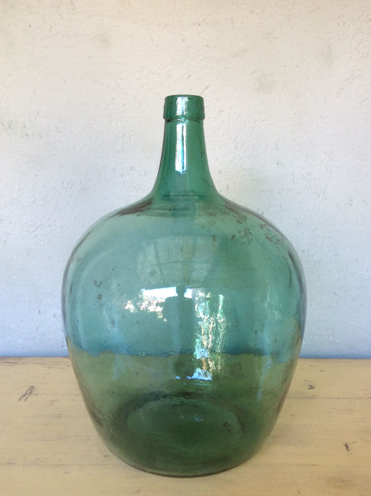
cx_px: 186
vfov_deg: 56.9
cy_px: 248
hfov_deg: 44.1
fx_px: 458
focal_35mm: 32
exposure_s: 1/25
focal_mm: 3.3
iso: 40
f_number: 2.4
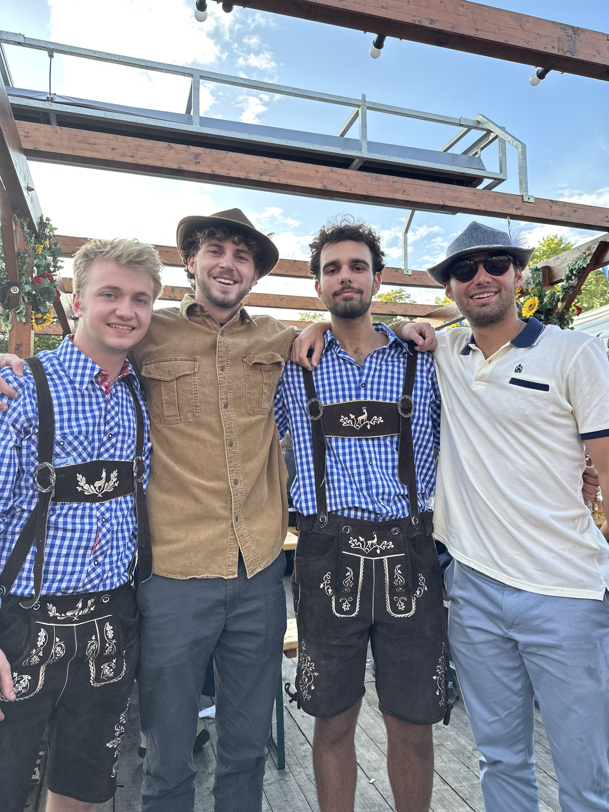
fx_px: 563
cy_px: 406
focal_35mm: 24
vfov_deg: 71.6
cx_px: 304
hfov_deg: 56.8
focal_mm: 6.86
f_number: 1.78
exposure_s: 1/475
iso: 80
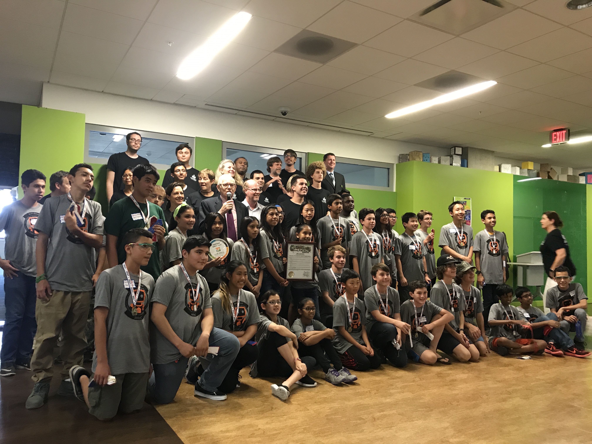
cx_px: 296
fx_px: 479
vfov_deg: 49.7
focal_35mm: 28
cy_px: 222
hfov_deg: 63.4
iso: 100
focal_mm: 3.99
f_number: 1.8
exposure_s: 1/13
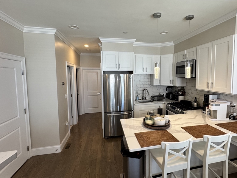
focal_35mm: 18
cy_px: 84
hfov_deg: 87.3
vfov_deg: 71.5
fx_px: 123
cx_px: 134
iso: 160
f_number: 2.2
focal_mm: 2.22
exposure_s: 1/120
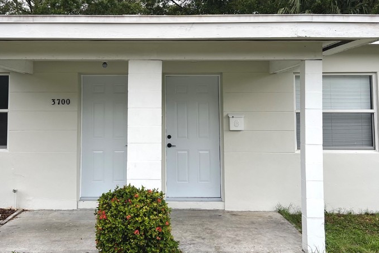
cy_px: 80
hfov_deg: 47.2
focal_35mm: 41
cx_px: 160
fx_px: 432
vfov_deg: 32.3
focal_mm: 5.7
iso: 40
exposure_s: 1/179
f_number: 1.5
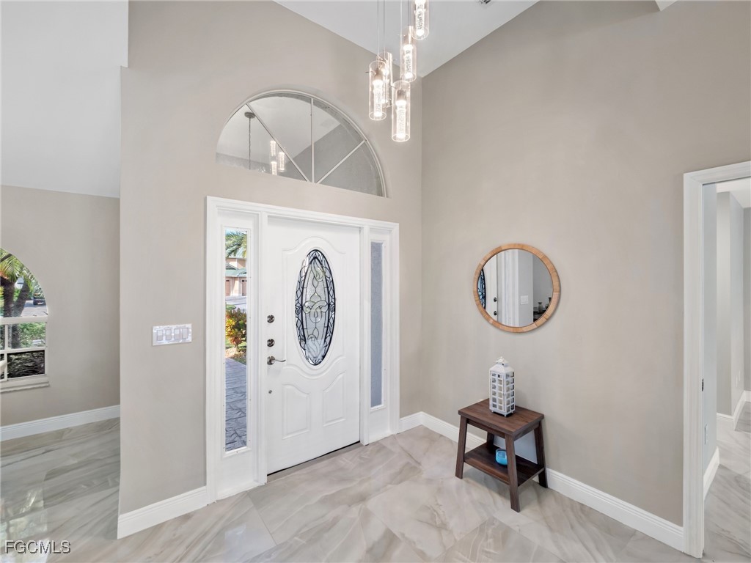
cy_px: 282
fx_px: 304
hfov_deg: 102.1
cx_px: 376
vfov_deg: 85.7
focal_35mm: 14
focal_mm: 7
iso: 200
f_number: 7.1
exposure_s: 1/6
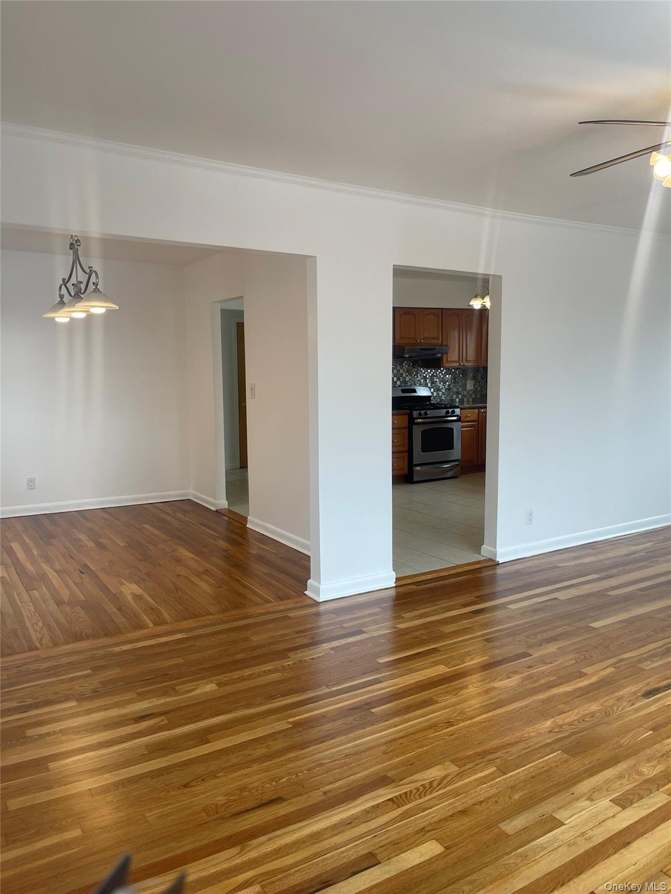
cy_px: 447
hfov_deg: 54.9
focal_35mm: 25
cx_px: 336
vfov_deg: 69.4
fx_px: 646
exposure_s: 1/120
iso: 32
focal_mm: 5.1
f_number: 1.6
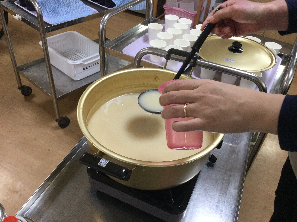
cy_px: 111
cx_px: 148
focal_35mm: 31
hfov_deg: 58.4
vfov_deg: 45.4
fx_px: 266
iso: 100
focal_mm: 3.3
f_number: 2.4
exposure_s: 1/30
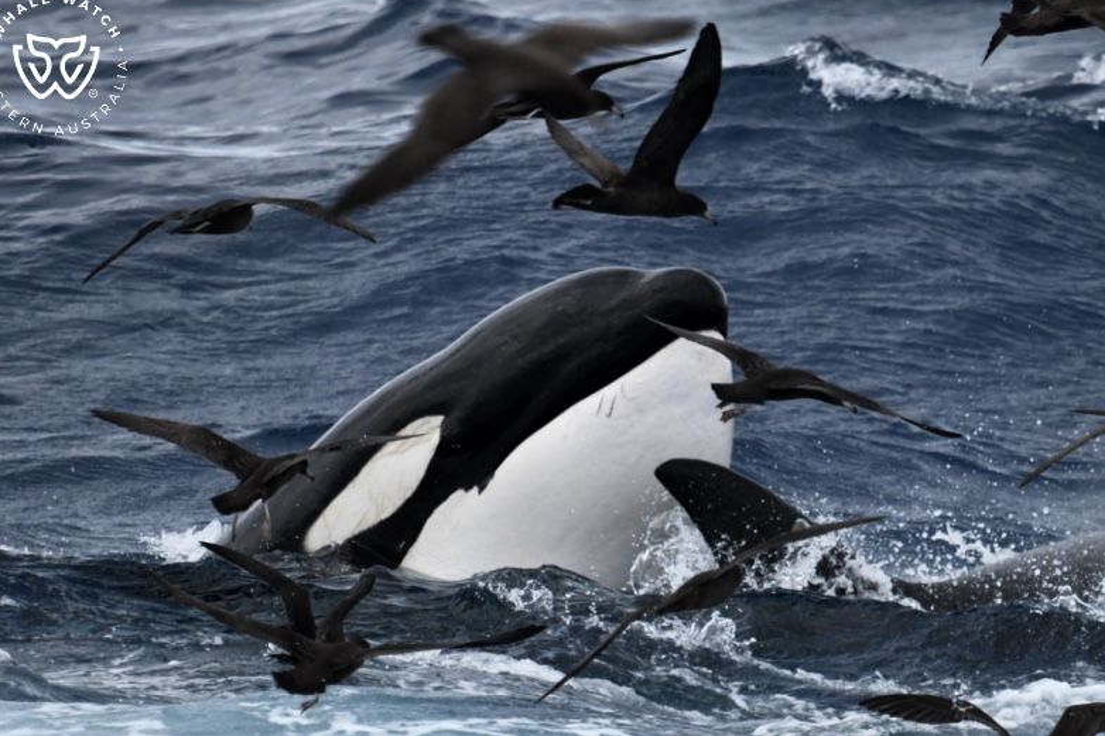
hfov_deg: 3.4
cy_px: 362
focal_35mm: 614
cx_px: 541
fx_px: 18841
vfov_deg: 2.2
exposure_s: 1/8000
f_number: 6.3
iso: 1600
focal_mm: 600
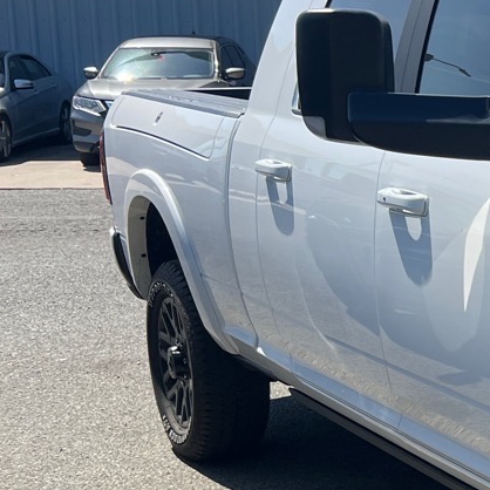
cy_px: 312
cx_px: 872
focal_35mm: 88
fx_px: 1409
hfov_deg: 16.6
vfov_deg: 19.7
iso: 50
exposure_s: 1/4444
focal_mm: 5.7
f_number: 1.5
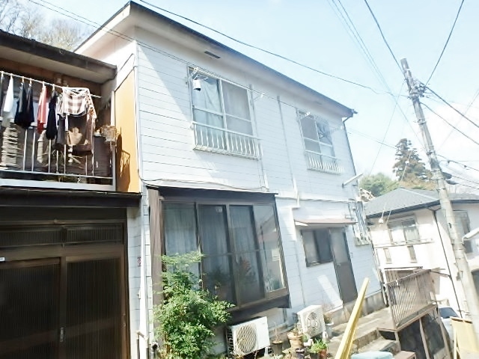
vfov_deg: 63.4
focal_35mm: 21
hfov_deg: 79.0
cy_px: 180
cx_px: 240
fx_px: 291
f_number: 3.5
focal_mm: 3.7
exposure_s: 1/400
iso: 125
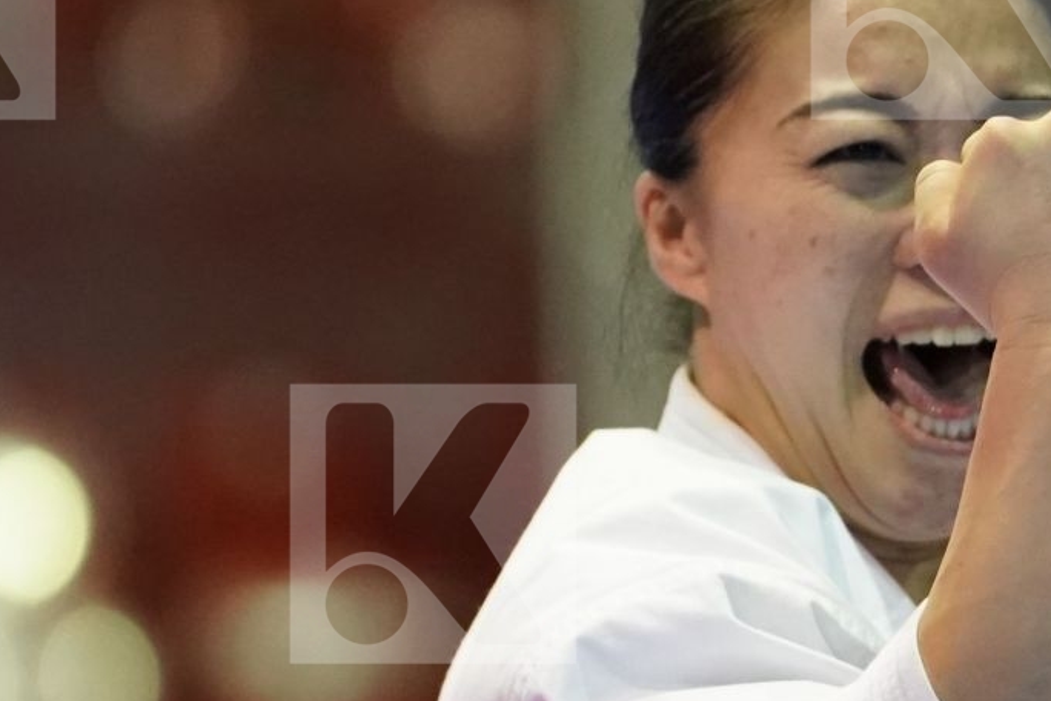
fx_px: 23062
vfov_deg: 1.7
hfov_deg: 2.6
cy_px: 524
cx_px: 954
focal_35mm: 790
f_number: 2.8
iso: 4000
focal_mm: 200
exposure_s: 1/320
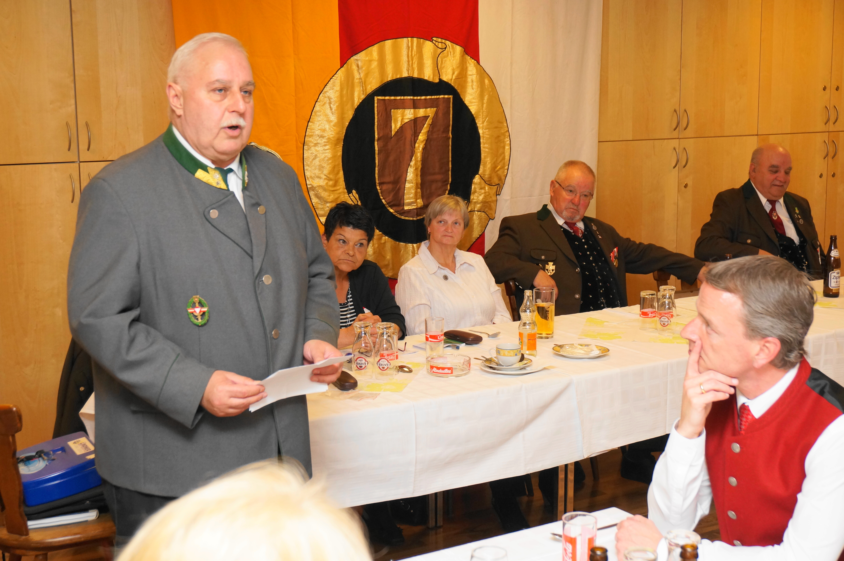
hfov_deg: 38.9
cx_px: 422
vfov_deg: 26.4
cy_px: 280
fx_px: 1194
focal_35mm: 51
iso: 800
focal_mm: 34
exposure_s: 1/160
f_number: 5
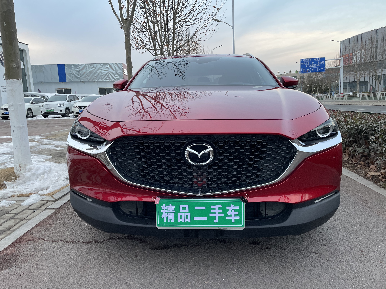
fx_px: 290
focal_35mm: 26
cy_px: 144
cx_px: 193
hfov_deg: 67.3
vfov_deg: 53.1
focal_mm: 4.2
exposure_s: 1/121
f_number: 1.6
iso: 100
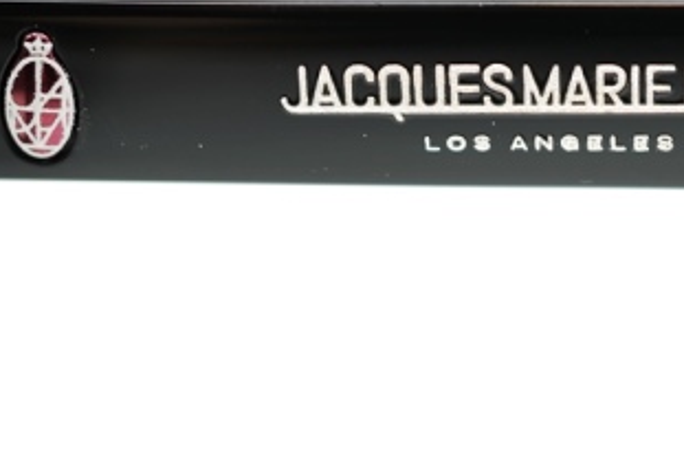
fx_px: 1956
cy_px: 161
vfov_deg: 13.3
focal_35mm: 103
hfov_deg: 19.6
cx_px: 583
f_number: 2.8
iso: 200
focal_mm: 50
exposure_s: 1/50
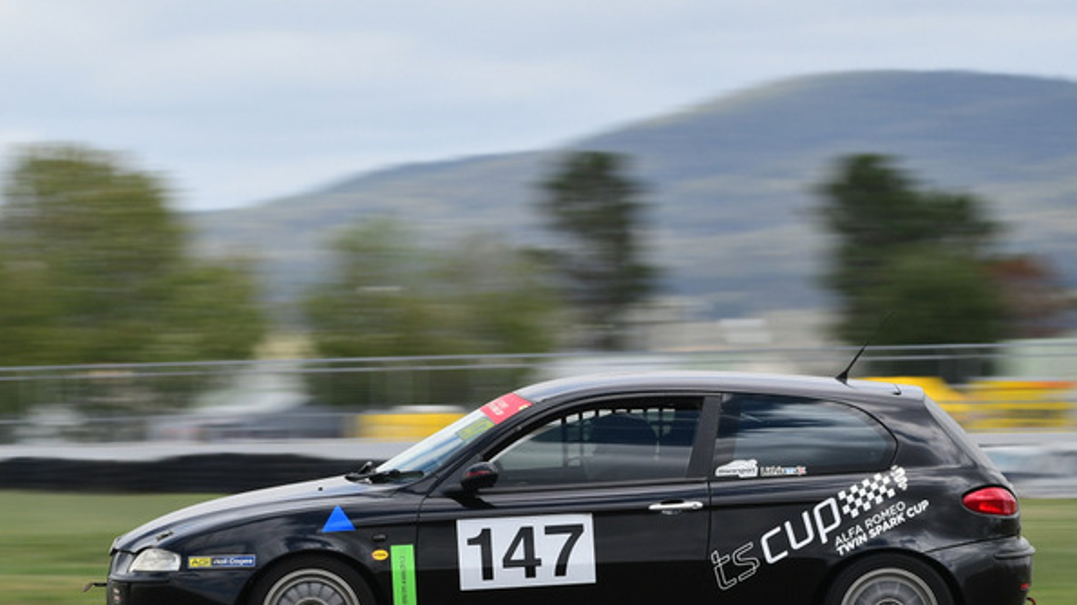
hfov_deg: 5.1
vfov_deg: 2.9
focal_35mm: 423
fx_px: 12074
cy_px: 373
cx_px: 451
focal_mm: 200
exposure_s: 1/160
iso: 125
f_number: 10
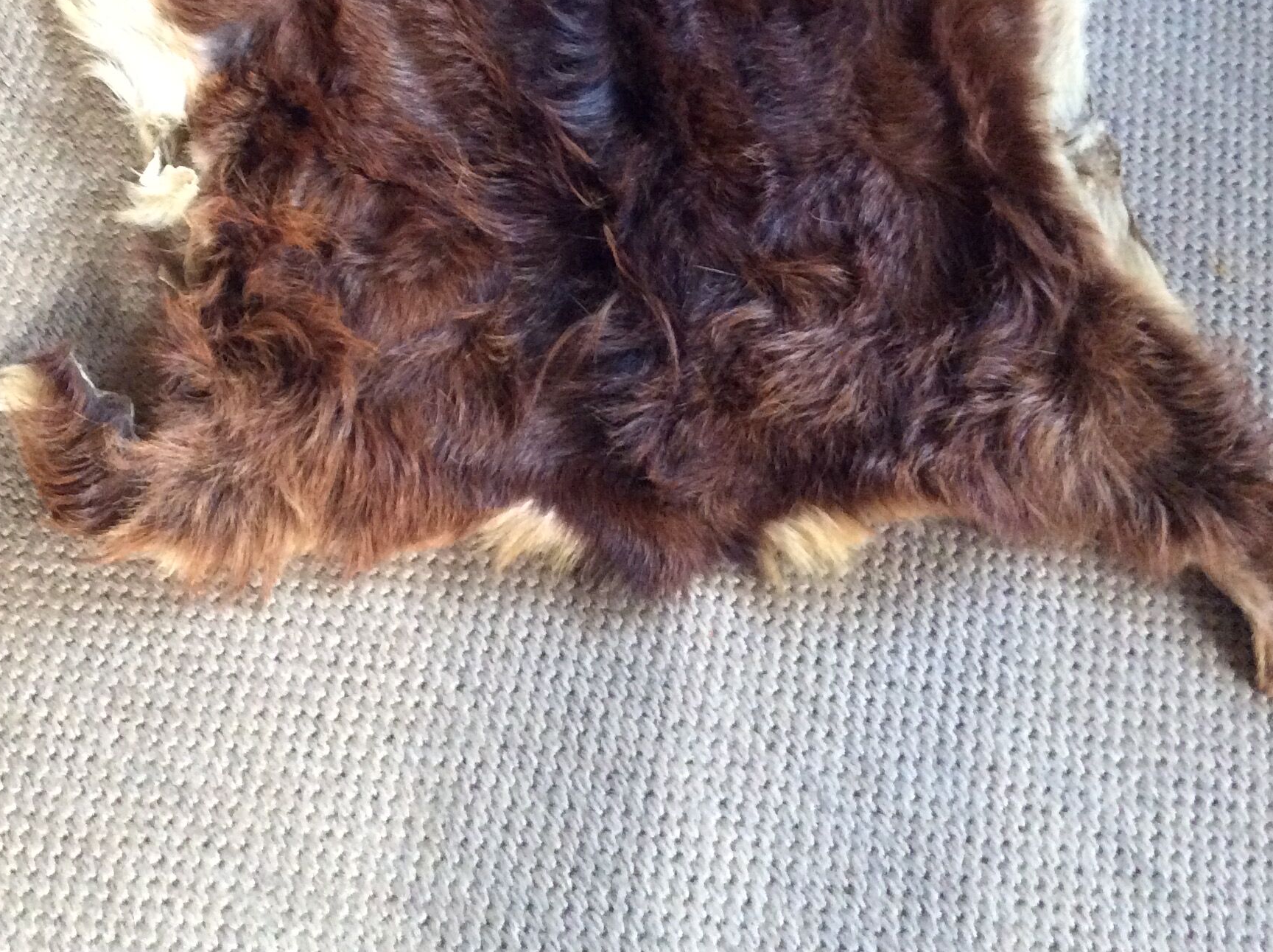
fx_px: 1763
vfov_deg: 29.8
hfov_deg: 39.5
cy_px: 263
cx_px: 501
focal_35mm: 48
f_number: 2.4
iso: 320
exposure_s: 1/17
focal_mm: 3.3
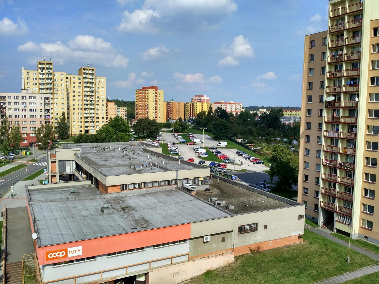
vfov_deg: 46.8
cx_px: 190
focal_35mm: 30
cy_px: 142
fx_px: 328
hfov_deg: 60.0
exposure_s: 1/1841
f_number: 2
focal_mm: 4.12
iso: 101
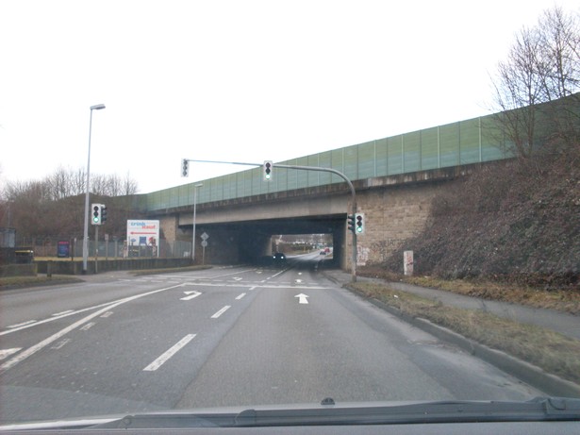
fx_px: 637
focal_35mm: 38
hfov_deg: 49.0
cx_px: 290
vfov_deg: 37.7
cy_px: 218
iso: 80
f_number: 2.8
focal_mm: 6.3
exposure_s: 1/125
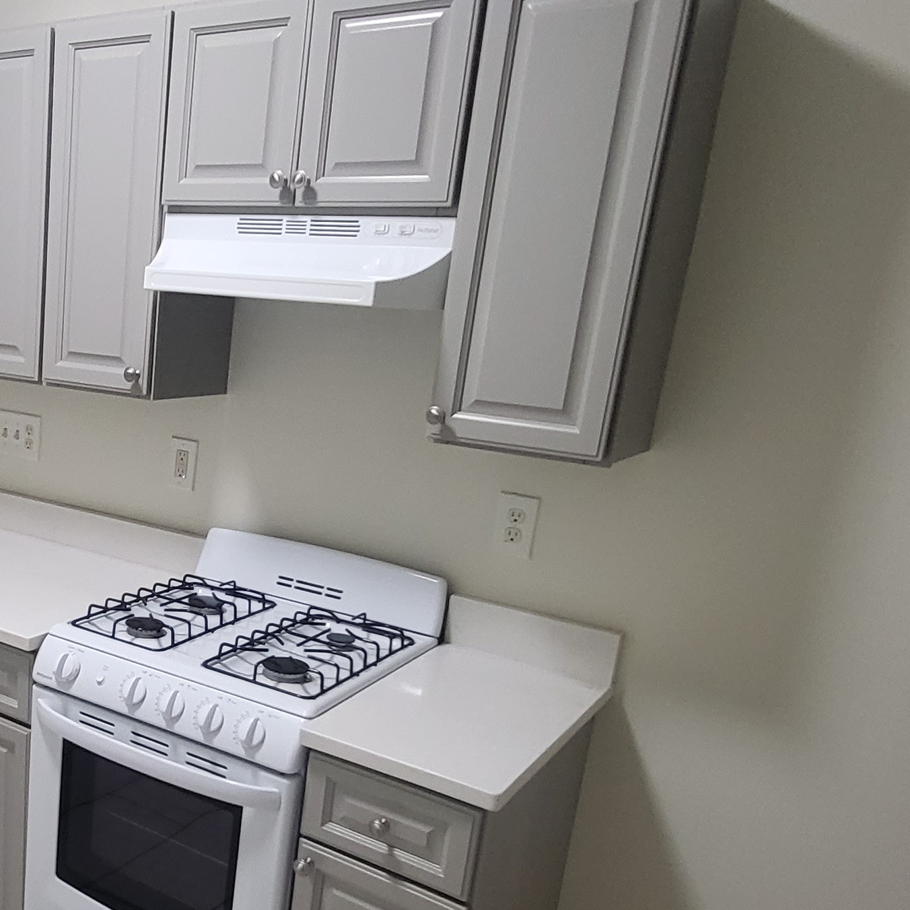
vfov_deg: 48.2
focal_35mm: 34
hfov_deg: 44.6
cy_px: 545
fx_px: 1011
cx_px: 111
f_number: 2.2
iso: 320
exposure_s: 1/60
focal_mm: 1.74
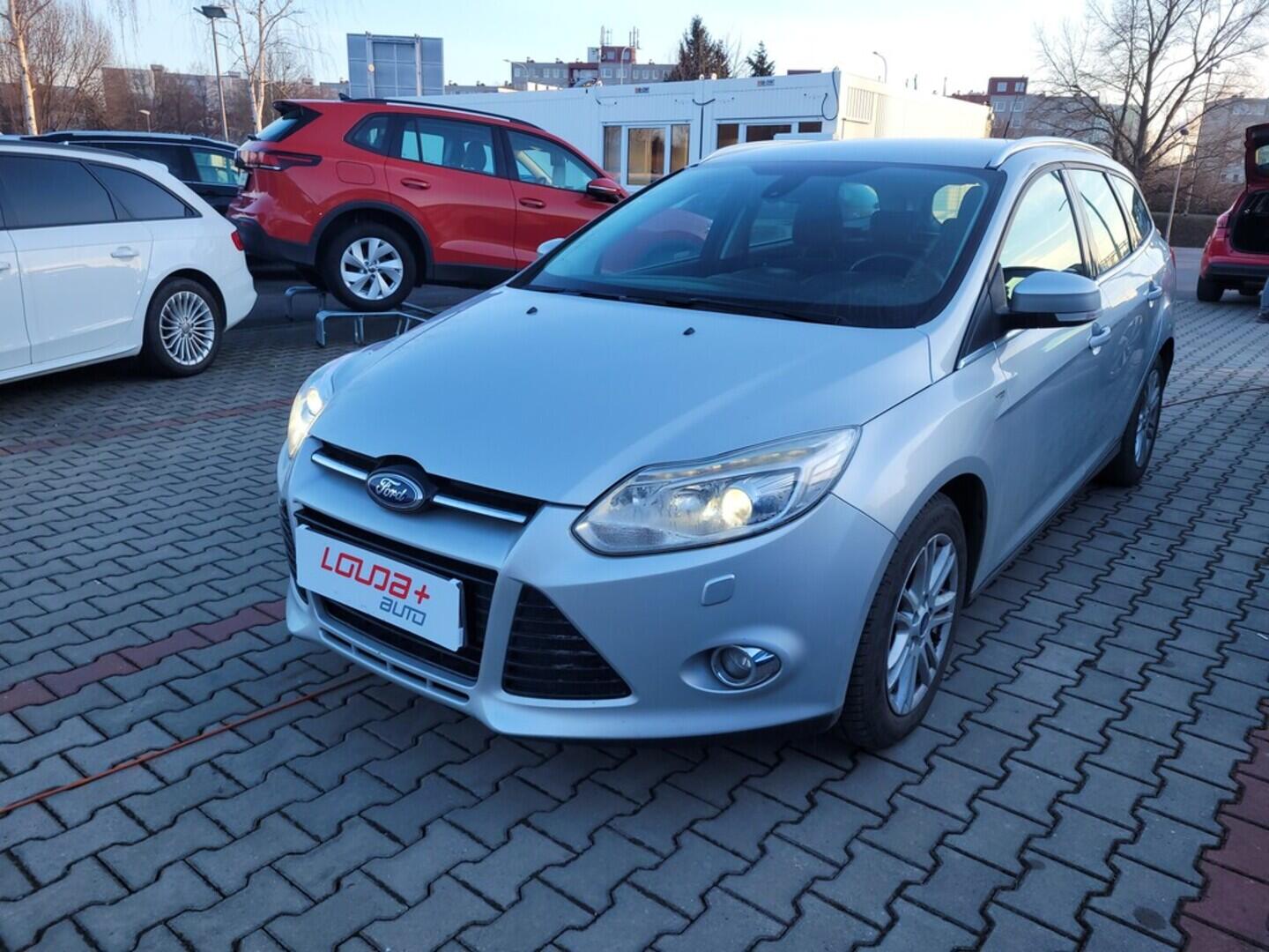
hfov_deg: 67.3
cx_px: 634
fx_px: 953
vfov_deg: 53.1
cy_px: 476
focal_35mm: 26
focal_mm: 5.4
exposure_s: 1/227
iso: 40
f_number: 1.8
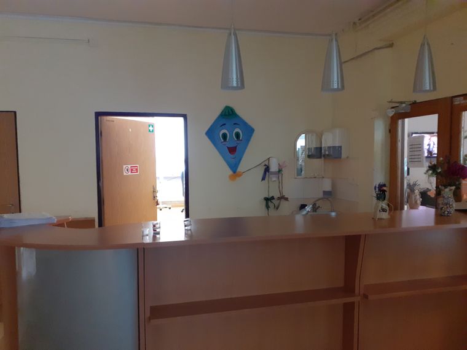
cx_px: 234
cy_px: 175
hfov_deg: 65.3
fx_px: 364
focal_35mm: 27
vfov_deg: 51.4
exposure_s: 1/25
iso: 250
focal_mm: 3.6
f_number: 1.9
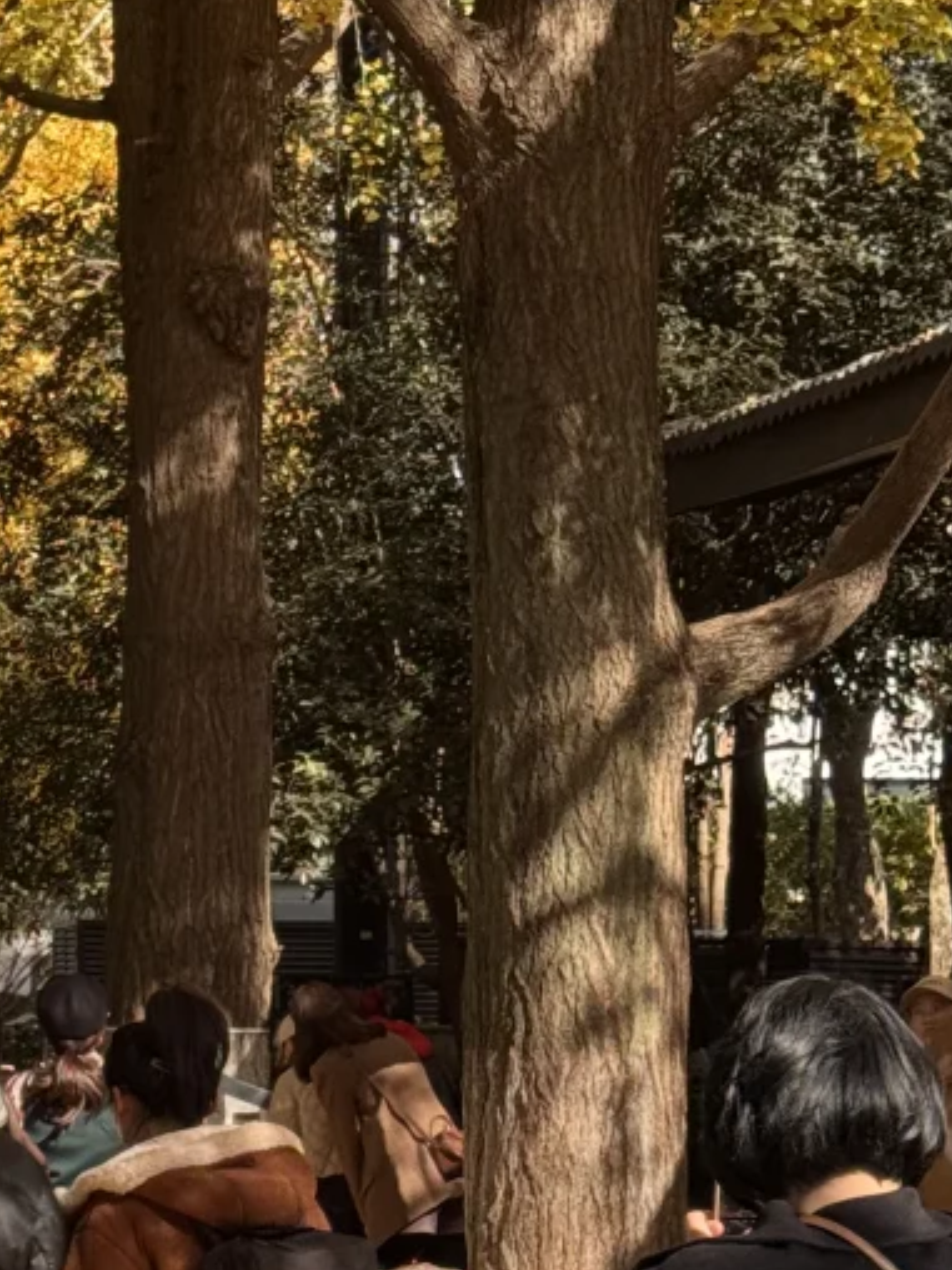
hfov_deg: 10.7
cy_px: 665
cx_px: -225
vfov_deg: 14.5
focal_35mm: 136
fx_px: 4987
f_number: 1.78
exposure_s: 1/1011
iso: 64
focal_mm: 6.76
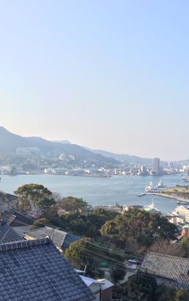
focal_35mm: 42
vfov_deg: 47.2
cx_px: 103
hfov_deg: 30.6
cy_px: 148
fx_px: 346
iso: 25
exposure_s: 1/615
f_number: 2.2
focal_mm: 4.2
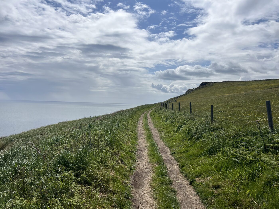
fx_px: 210
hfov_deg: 67.3
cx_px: 140
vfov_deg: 53.1
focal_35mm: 26
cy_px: 104
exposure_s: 1/16393
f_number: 1.5
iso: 50
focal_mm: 5.7
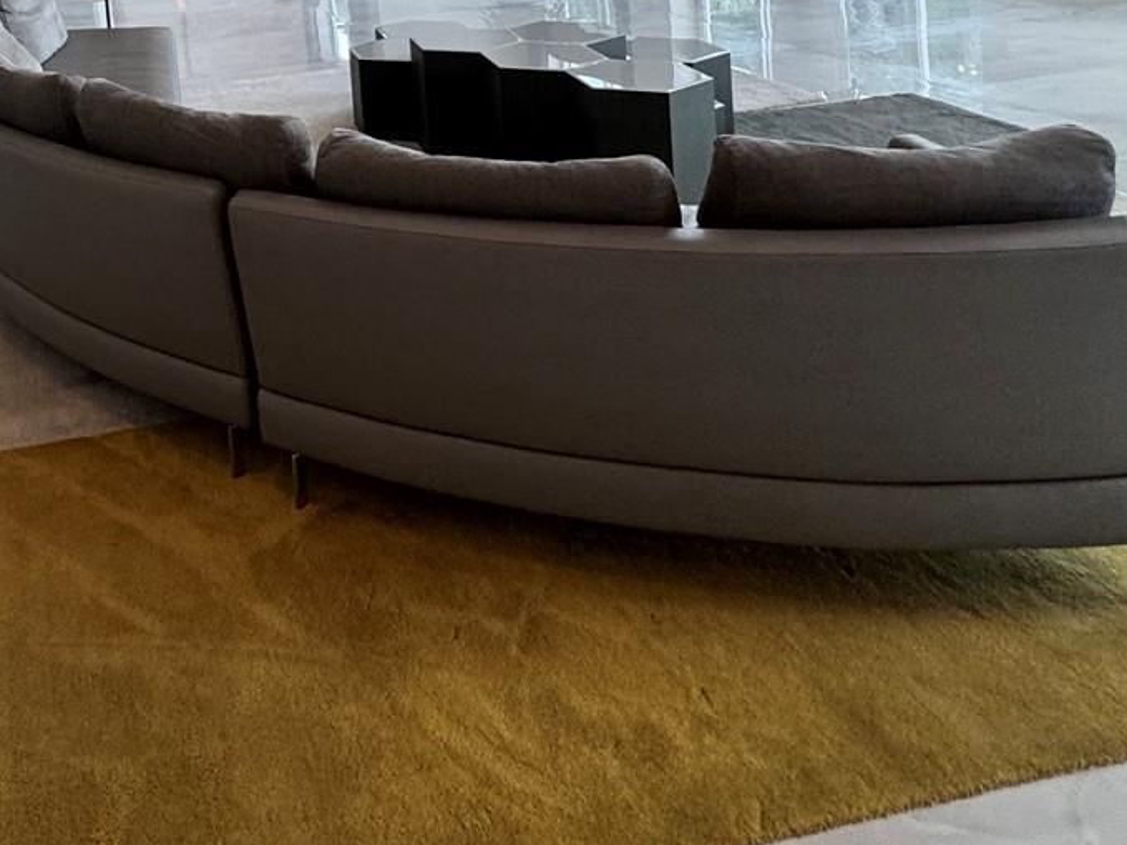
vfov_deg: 35.2
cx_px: 133
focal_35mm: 33
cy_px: -134
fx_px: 1074
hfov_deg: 49.8
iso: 125
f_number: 2.2
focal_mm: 2.22
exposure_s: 1/120
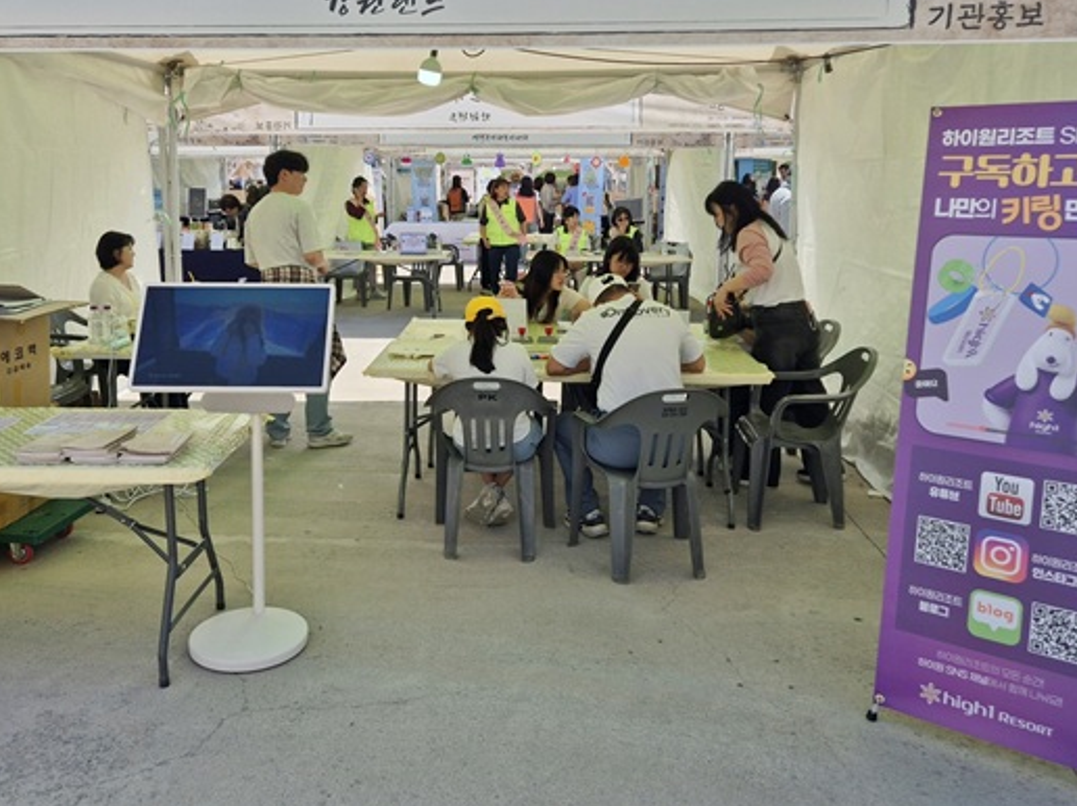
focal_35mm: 29
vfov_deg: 47.8
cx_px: 538
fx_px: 901
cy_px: 308
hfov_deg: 61.7
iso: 25
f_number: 1.8
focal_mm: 5.4
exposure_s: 1/3632
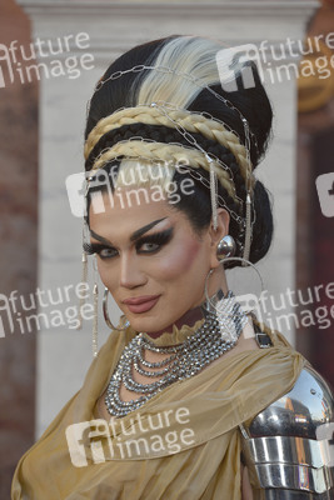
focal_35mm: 185
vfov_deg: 11.1
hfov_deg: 7.4
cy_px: 250
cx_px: 167
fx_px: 2572
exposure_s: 1/250
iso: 400
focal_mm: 185
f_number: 5.6
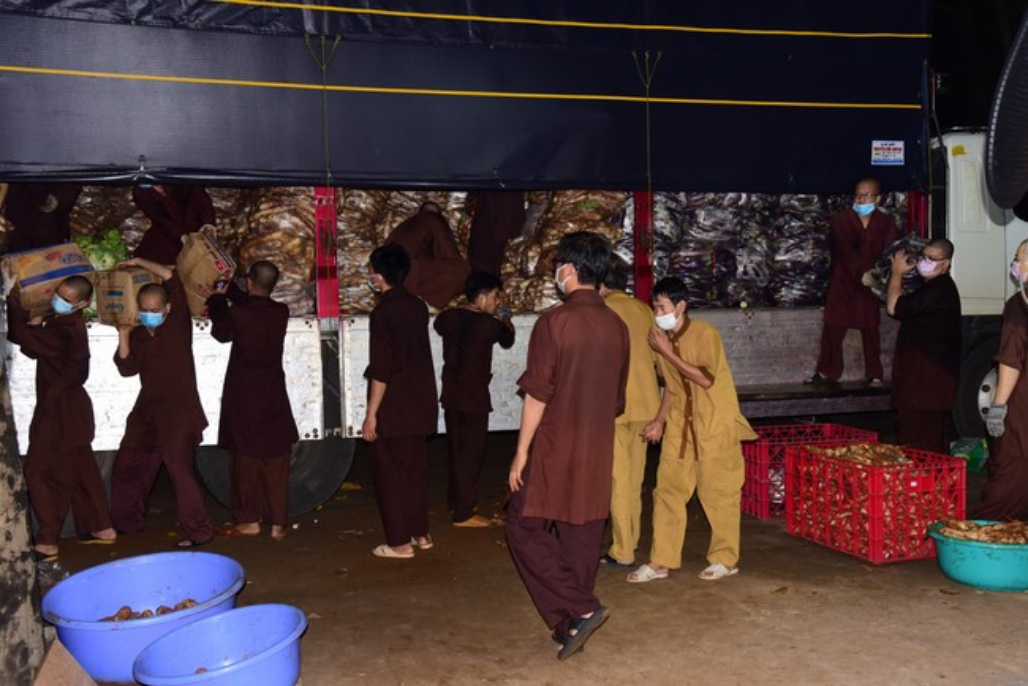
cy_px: 343
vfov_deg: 33.4
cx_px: 514
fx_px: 1143
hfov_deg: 48.4
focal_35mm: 40
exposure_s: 1/160
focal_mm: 40
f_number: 6.3
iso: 1250
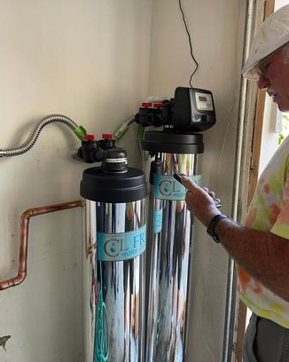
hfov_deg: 51.5
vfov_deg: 62.1
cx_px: 141
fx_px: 300
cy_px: 165
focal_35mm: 28
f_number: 1.6
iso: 125
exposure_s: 1/68
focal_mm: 4.2
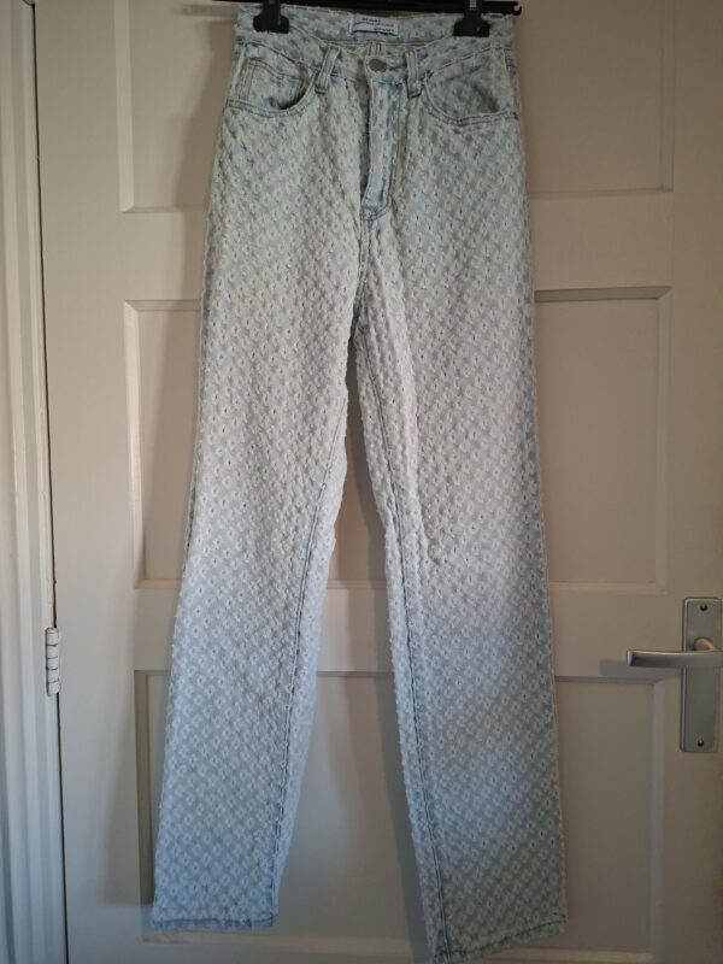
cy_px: 482
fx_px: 641
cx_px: 362
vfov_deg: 73.9
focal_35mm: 23
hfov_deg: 58.9
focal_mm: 5.54
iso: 320
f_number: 1.8
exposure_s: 1/40
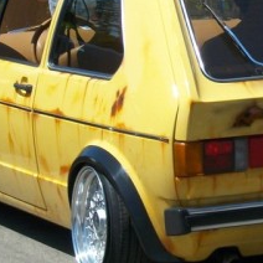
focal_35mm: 274
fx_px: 2355
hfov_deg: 6.4
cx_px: 264
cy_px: 139
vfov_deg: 6.4
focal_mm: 13.7
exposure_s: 1/526
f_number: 4.6
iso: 80
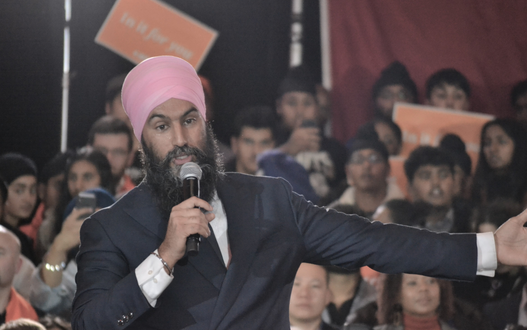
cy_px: 167
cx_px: 263
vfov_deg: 4.5
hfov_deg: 7.2
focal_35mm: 291
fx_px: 4180
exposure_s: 1/60
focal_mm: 190
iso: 3200
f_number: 5.6
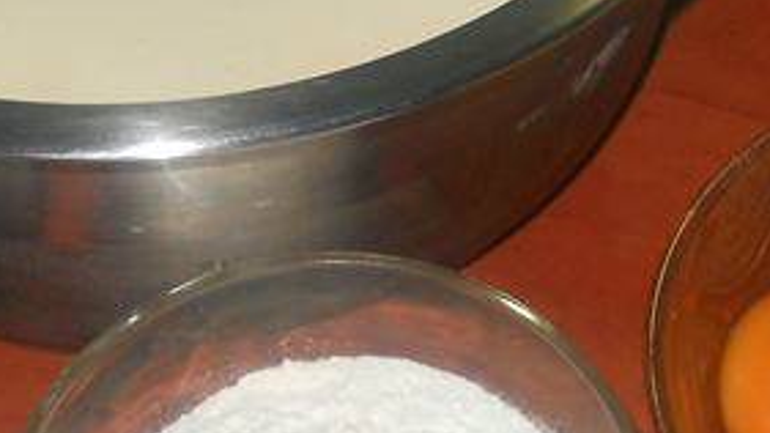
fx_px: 2593
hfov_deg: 16.9
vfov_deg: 9.5
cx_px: 510
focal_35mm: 127
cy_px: 312
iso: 80
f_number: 3.1
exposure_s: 1/30
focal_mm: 6.72
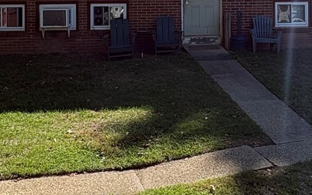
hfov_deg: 58.0
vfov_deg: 32.9
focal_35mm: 33
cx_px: 174
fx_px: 280
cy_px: -26
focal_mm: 2.22
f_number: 2.2
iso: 64
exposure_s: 1/756
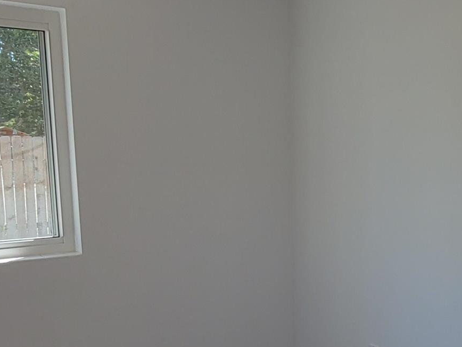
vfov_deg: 31.2
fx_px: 614
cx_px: 359
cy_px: 235
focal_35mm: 46
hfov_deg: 39.8
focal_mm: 2.2
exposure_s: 1/148
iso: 50
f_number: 2.2
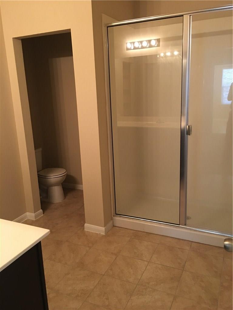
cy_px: 155
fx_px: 260
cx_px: 116
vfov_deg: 61.7
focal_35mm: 29
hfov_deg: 48.2
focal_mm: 4.15
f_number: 2.2
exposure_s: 1/8
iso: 100
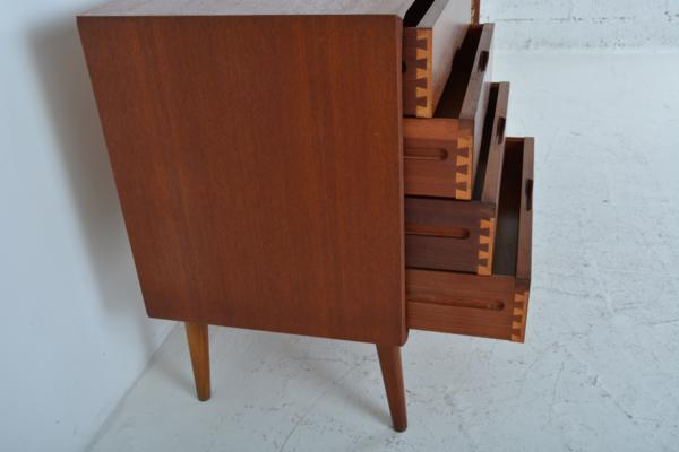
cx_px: 340
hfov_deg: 53.1
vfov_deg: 36.9
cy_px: 226
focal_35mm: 36
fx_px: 679
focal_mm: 24
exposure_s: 1/160
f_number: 10
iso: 320
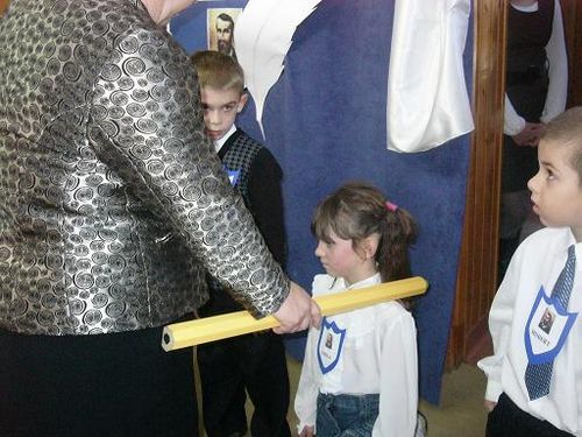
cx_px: 291
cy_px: 218
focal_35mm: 39
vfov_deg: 36.8
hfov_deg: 47.9
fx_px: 656
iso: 400
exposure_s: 1/60
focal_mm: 6.5
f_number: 2.9
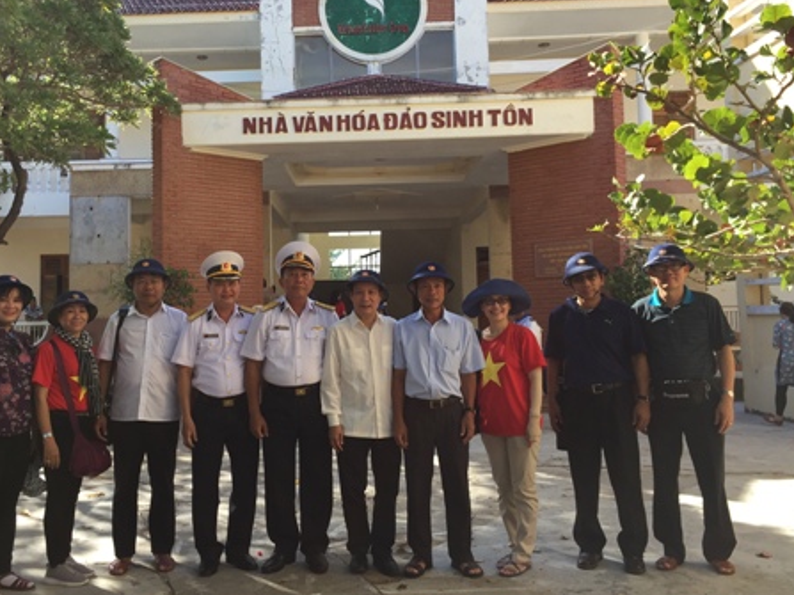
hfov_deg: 51.1
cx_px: 333
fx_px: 826
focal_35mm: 36
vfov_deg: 39.5
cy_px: 252
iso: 32
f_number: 2.2
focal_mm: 4.15
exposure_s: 1/471
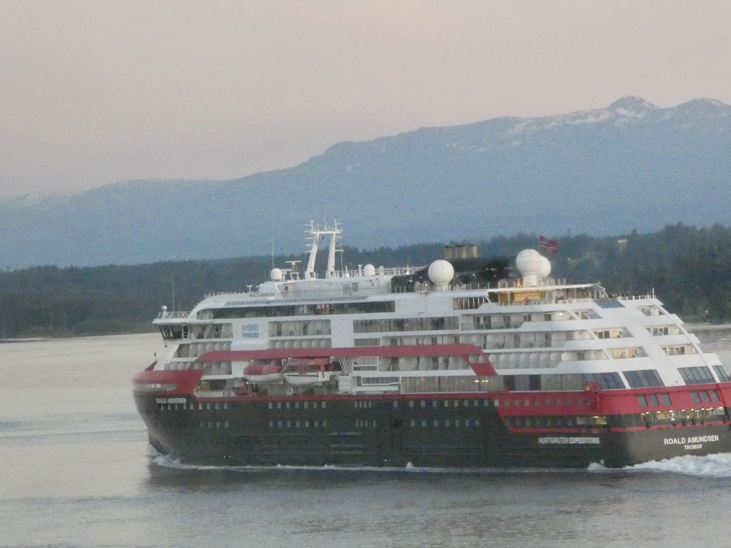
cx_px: 429
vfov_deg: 6.9
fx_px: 4540
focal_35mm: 215
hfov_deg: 9.2
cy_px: 355
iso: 1600
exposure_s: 1/80
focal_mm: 28.1
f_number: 5.4
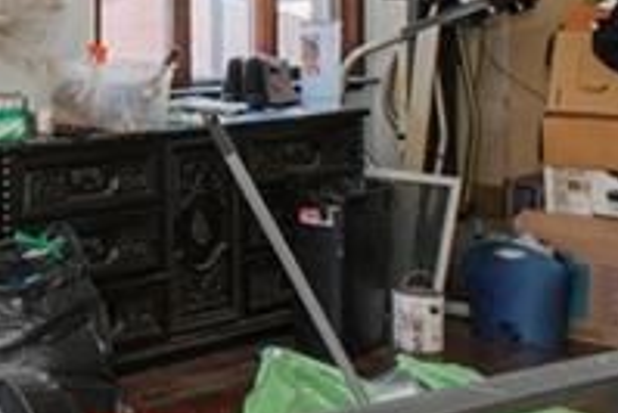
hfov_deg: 22.0
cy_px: -43
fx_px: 1323
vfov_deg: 17.2
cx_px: -301
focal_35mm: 77
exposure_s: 1/60
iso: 500
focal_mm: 10
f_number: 8
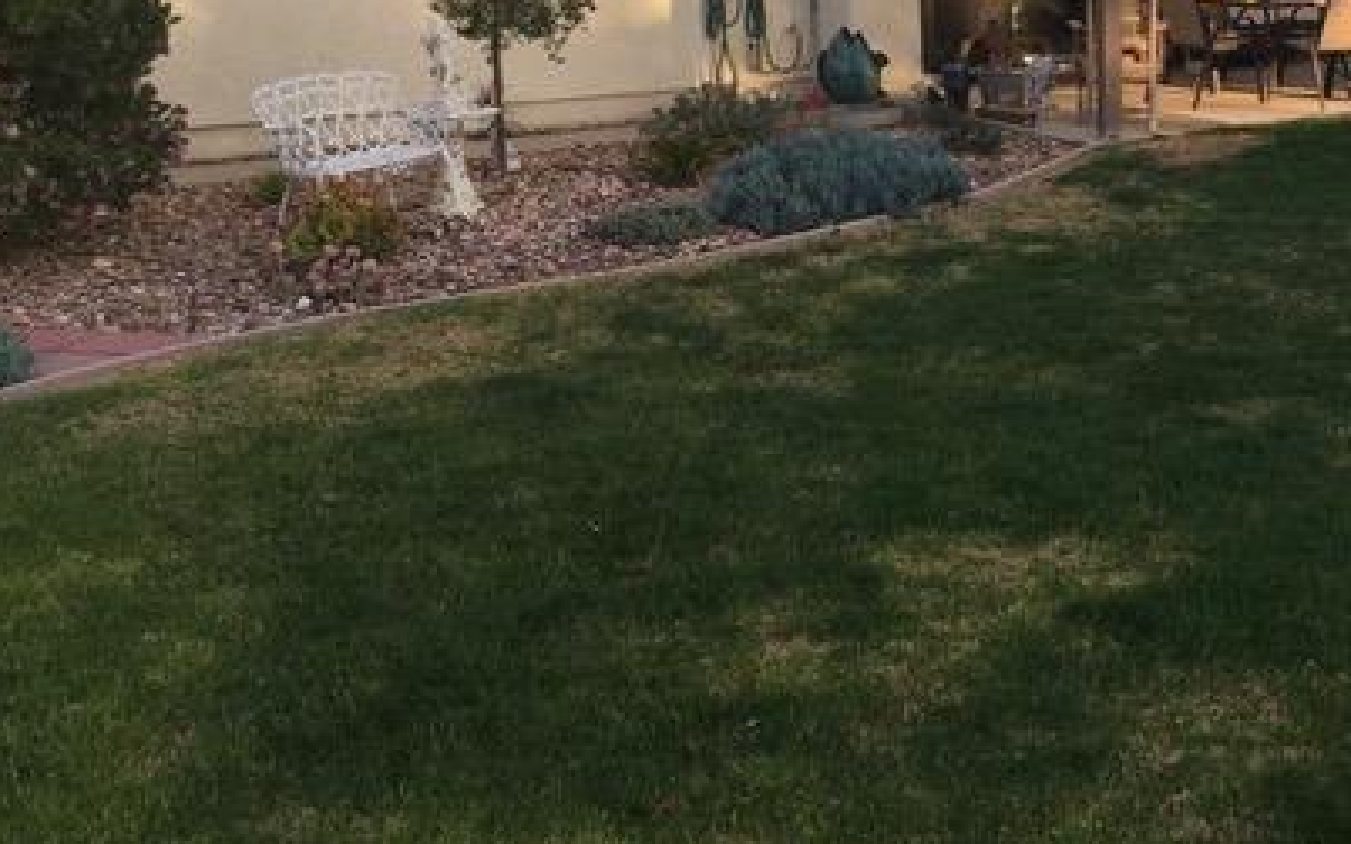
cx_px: 1055
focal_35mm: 49
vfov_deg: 25.9
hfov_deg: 39.6
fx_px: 1804
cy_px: 185
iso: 25
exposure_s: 1/509
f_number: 2.2
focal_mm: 4.15
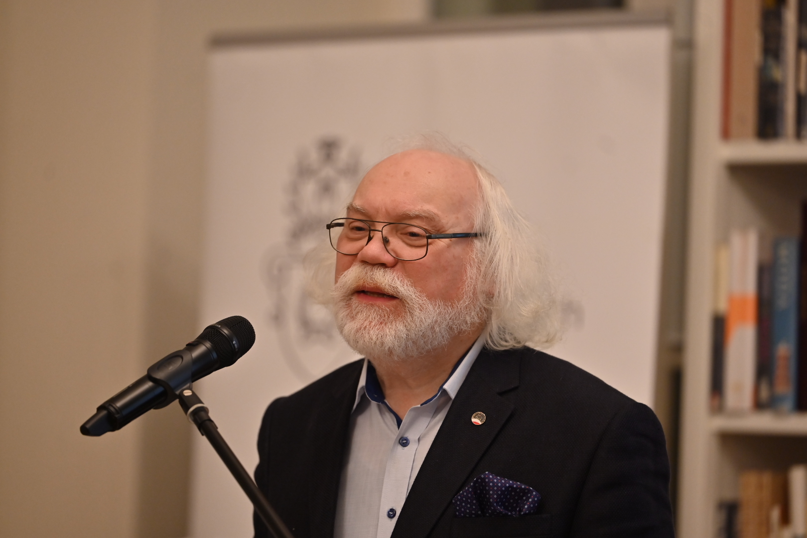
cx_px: 404
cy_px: 269
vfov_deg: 7.6
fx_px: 4035
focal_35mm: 180
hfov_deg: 11.4
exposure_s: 1/200
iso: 1250
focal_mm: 180
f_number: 2.8
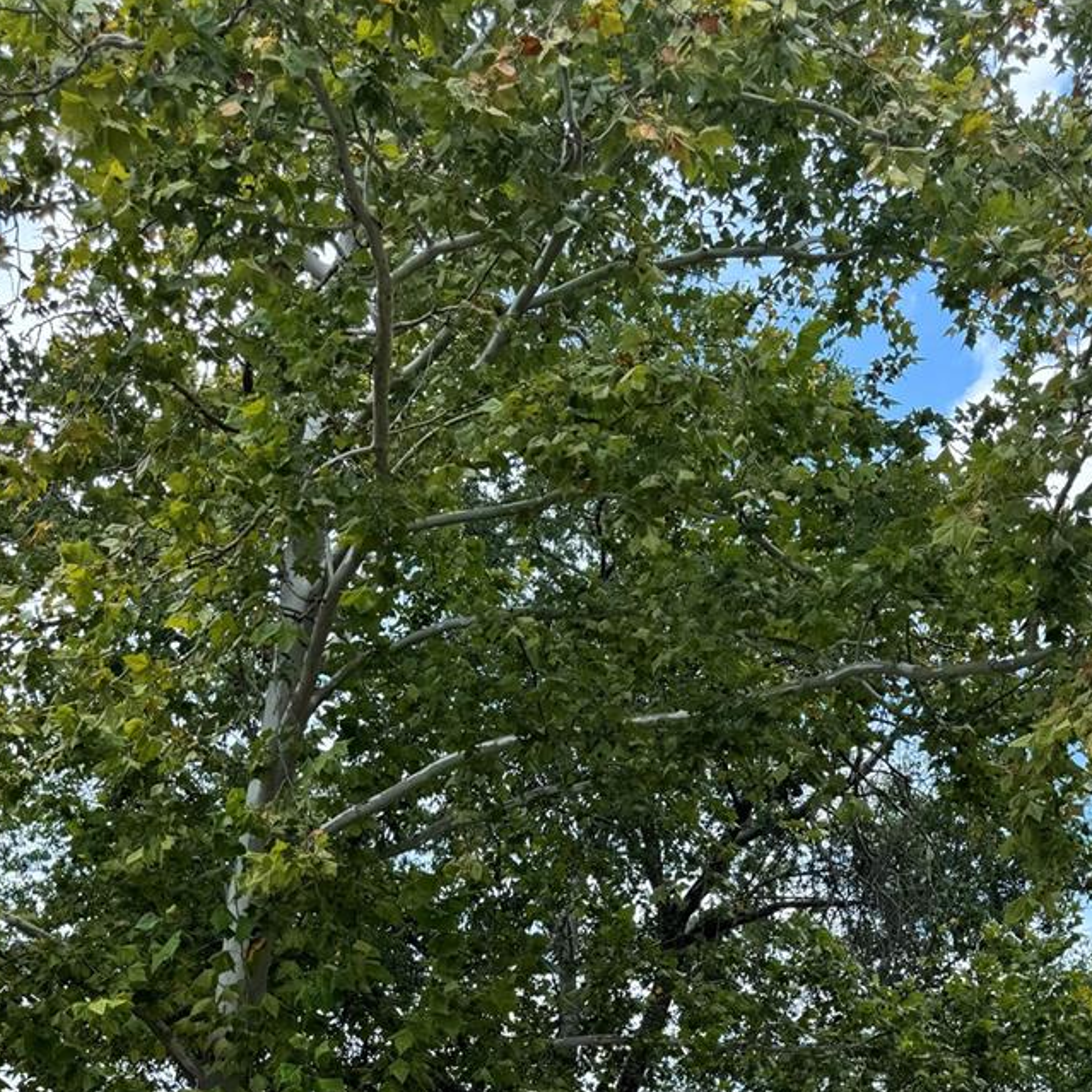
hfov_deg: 33.4
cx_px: 581
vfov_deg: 29.6
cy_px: 1239
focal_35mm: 51
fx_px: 1820
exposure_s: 1/1215
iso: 80
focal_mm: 6.76
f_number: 1.78
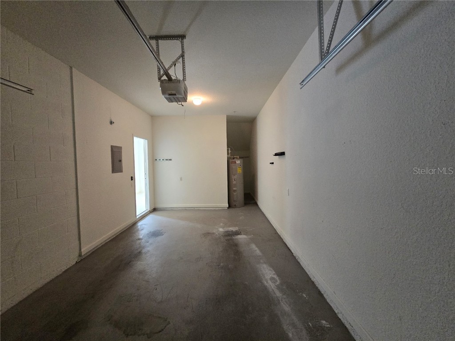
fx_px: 171
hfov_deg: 106.2
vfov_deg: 89.9
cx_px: 228
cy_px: 170
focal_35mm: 13
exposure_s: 1/60
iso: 640
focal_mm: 2.2
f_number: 2.2
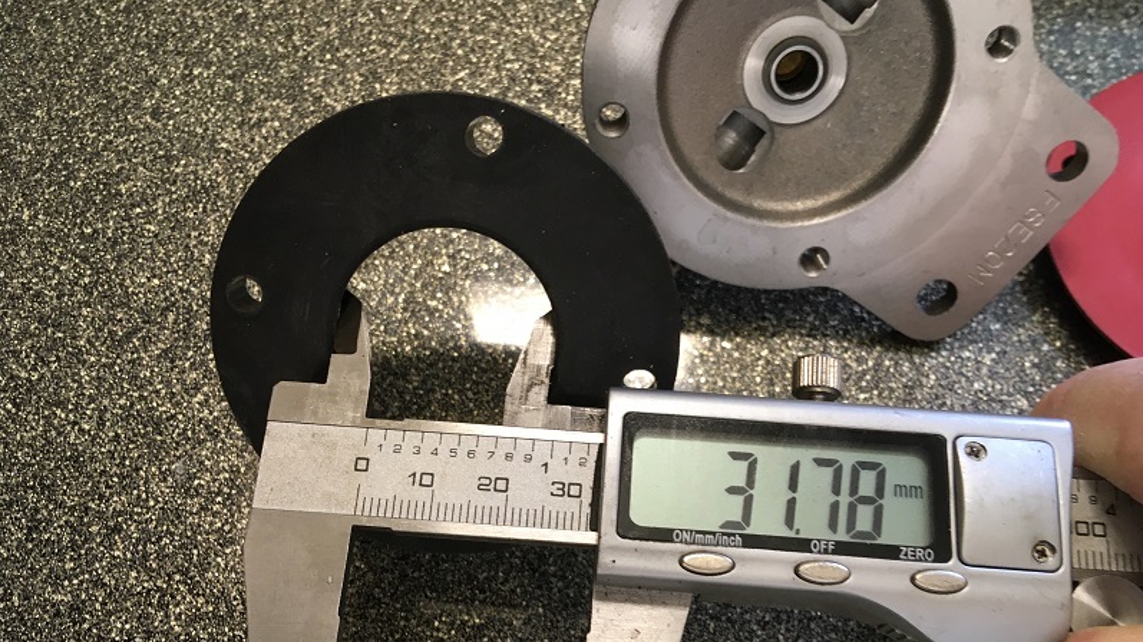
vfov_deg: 36.3
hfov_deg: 61.0
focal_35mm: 32
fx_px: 970
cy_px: 425
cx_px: 572
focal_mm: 4.15
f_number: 2.2
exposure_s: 1/33
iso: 40
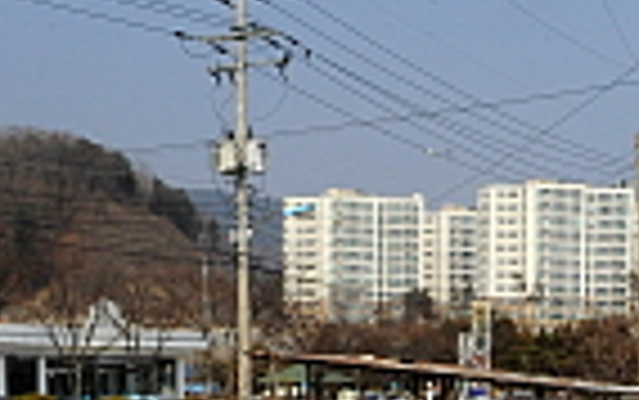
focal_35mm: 93
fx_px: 1621
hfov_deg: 22.2
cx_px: 428
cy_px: 699
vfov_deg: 12.9
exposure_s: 1/250
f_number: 18
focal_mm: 26
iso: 400
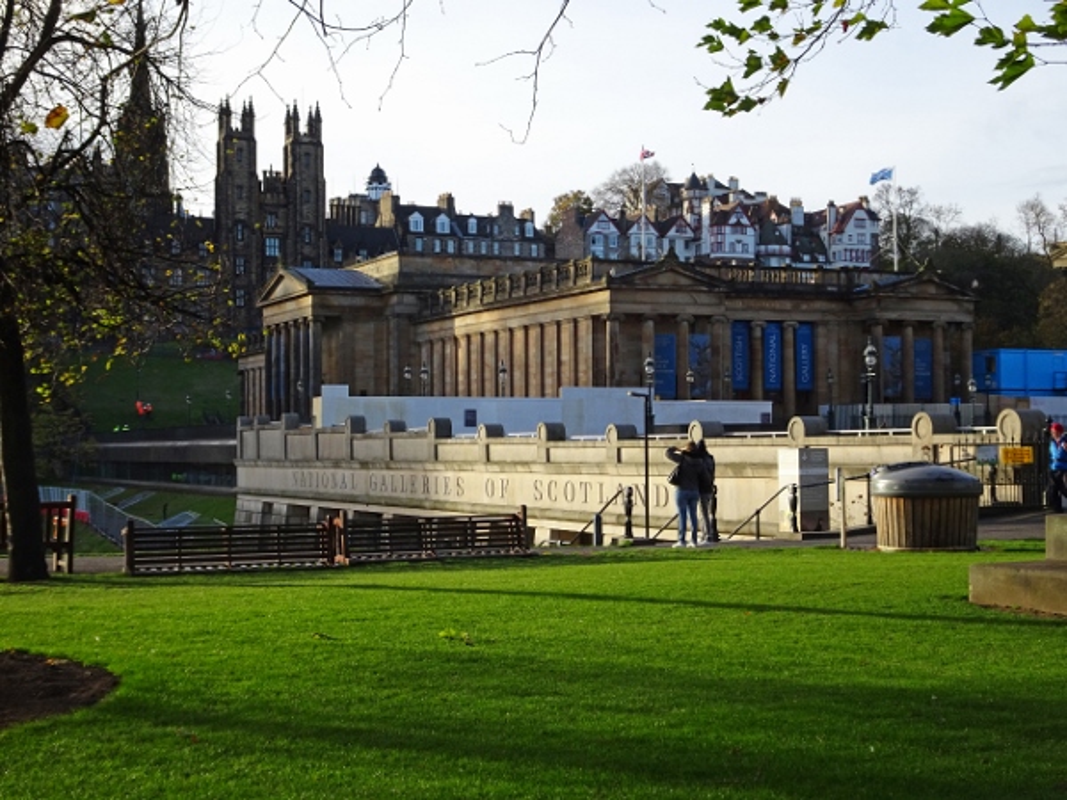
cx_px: 534
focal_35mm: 52
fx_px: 1603
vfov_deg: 28.0
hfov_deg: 36.8
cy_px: 400
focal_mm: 8.84
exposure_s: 1/200
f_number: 4.5
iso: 80
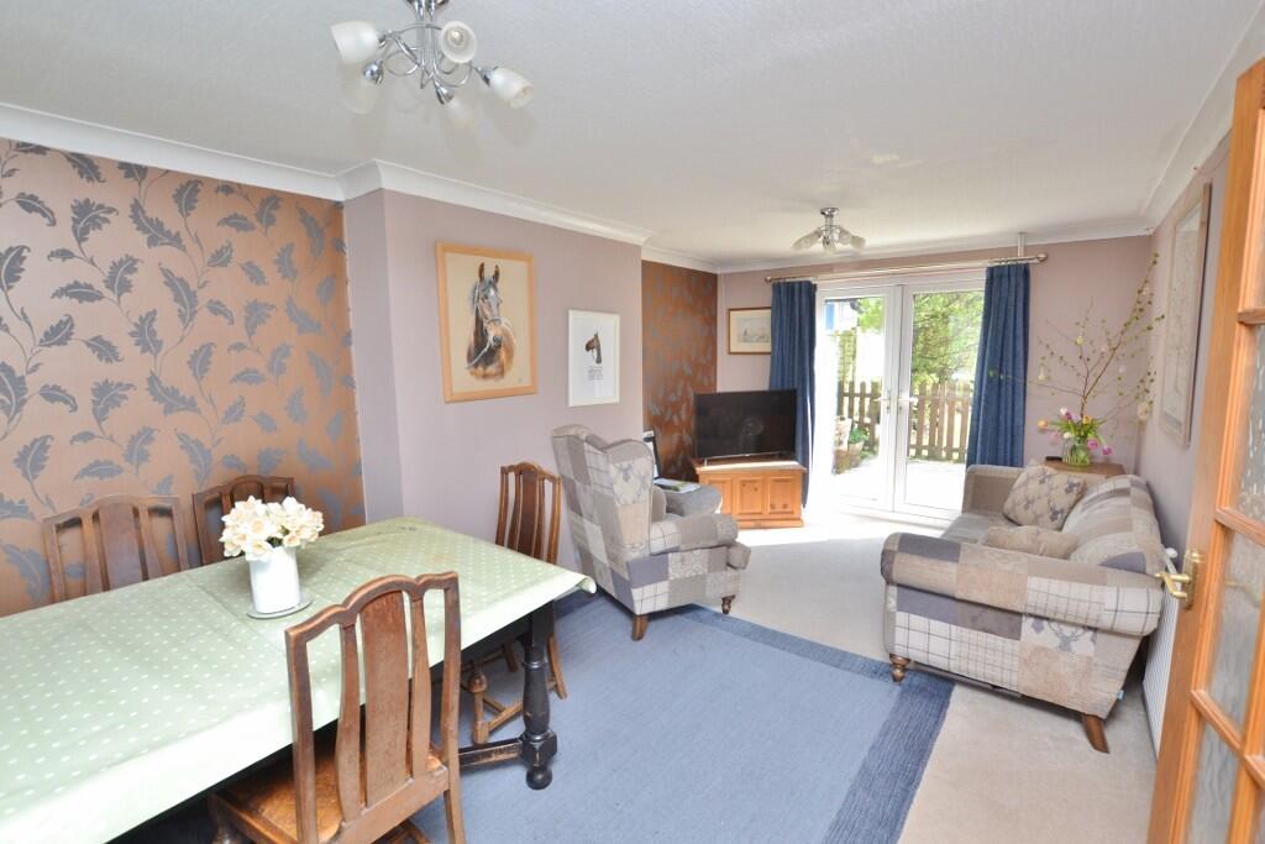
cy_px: 422
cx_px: 632
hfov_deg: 100.4
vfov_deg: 77.3
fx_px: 527
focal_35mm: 15
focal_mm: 10
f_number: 5.6
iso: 400
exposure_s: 1/125
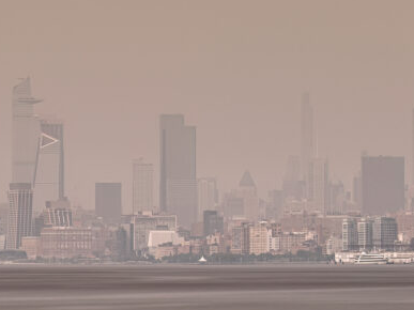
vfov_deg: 10.9
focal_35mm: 135
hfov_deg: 14.3
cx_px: 438
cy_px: -7
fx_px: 1614
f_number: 14
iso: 100
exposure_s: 60
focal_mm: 64
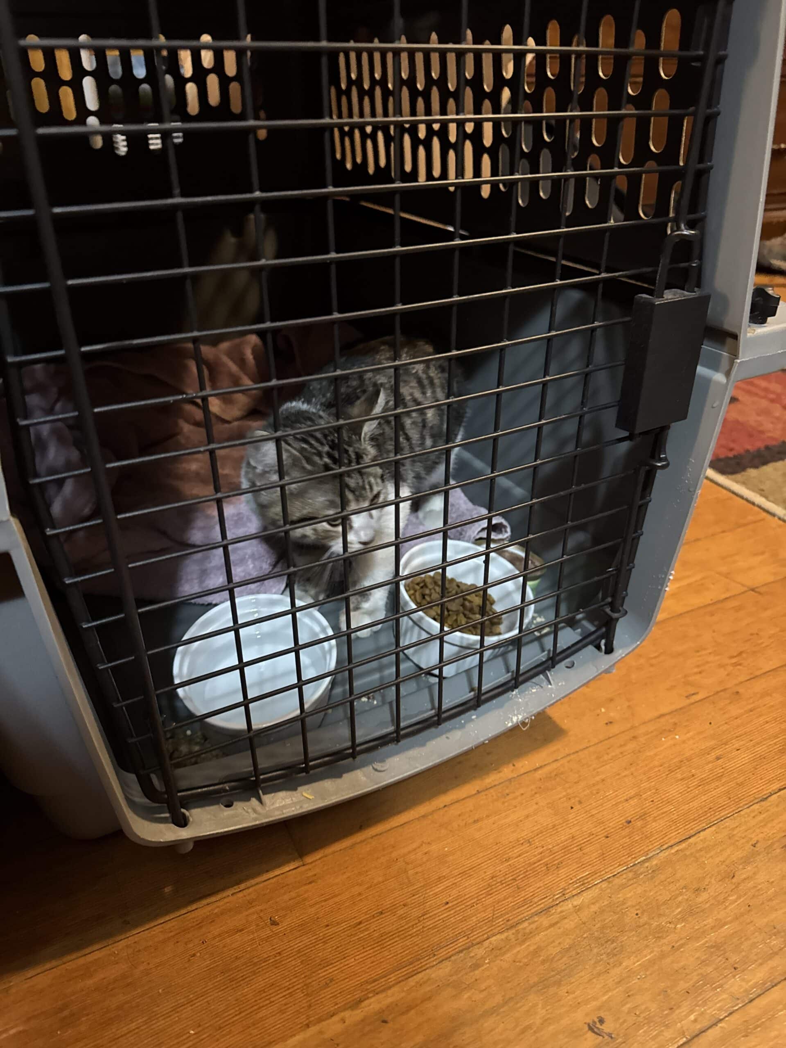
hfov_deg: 56.8
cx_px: 393
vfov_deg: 71.6
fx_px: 727
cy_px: 524
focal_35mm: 24
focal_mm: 6.76
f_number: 1.78
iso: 1000
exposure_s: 1/30
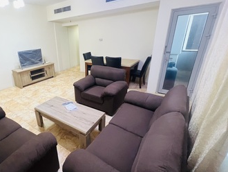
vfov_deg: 71.7
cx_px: 76
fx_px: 119
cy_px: 86
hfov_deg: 84.7
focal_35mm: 18
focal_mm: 1.57
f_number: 1.8
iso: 320
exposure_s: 1/50
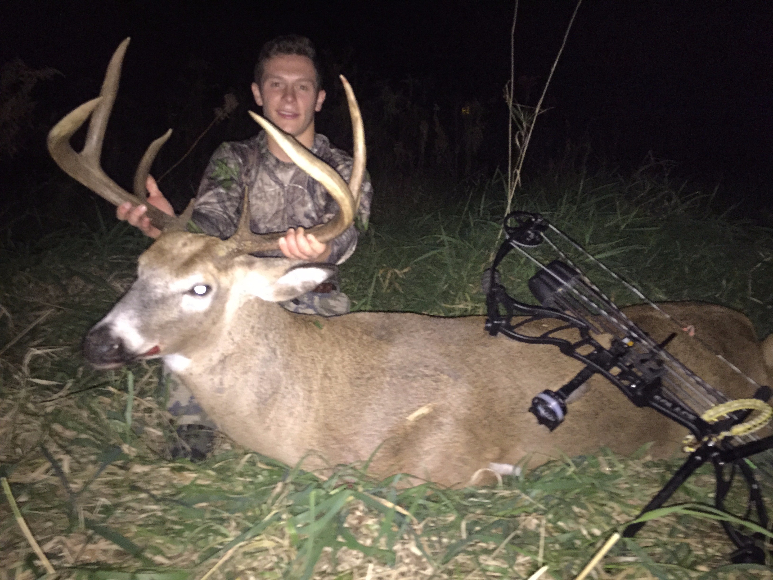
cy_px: 290
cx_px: 386
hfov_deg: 61.7
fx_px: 648
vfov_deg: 48.2
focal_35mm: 29
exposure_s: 1/16
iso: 640
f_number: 2.2
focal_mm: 4.15
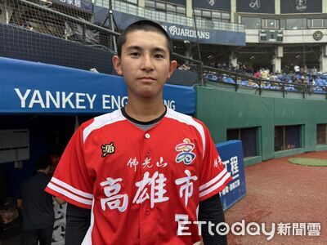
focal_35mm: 24
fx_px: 227
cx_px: 164
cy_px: 122
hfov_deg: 71.6
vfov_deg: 56.8
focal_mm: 6.76
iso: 80
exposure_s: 1/1385
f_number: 1.78
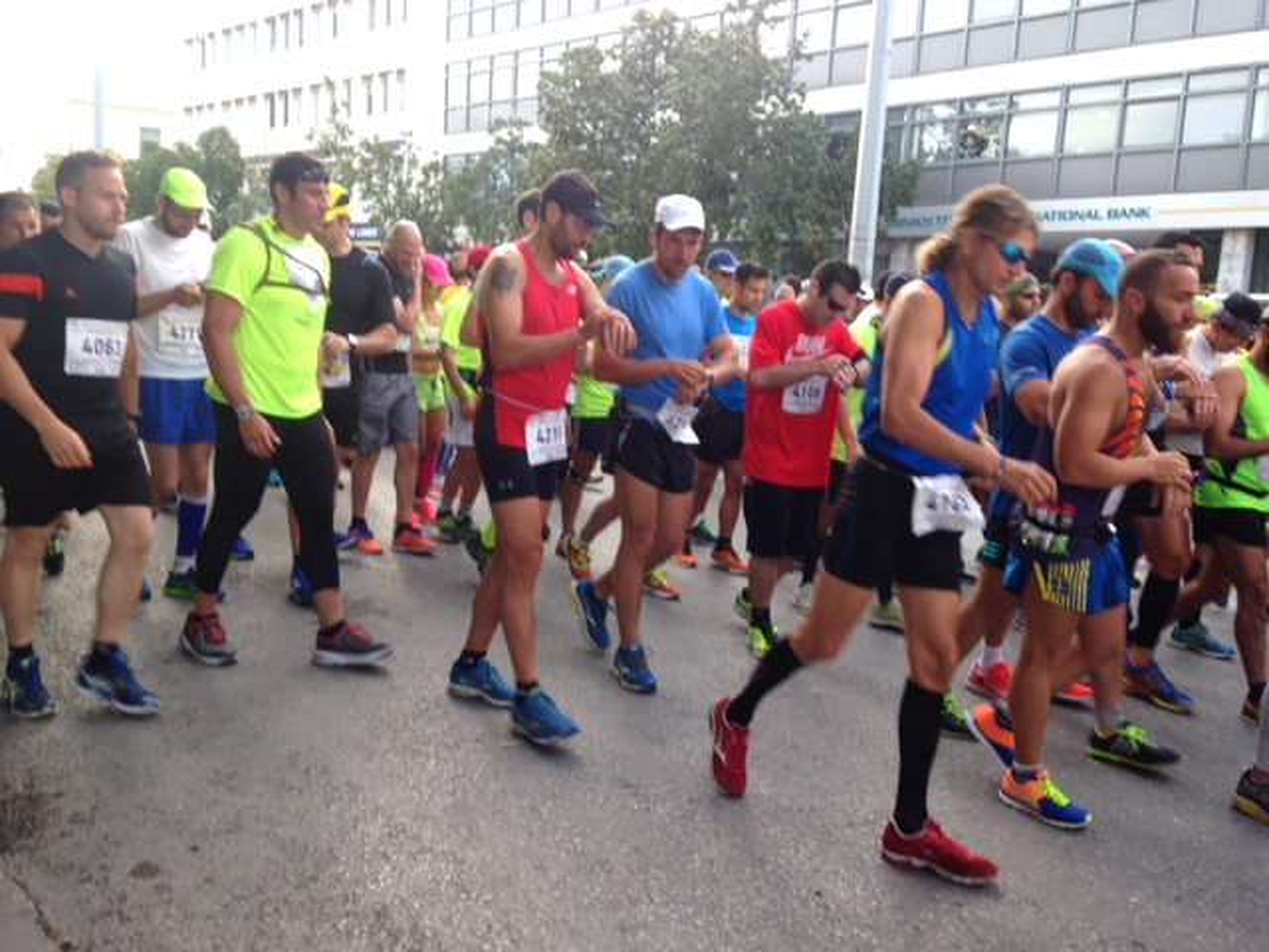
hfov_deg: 55.4
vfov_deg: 42.9
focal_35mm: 33
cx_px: 634
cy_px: 476
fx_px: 1210
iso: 50
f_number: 2.4
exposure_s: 1/120
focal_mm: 4.12
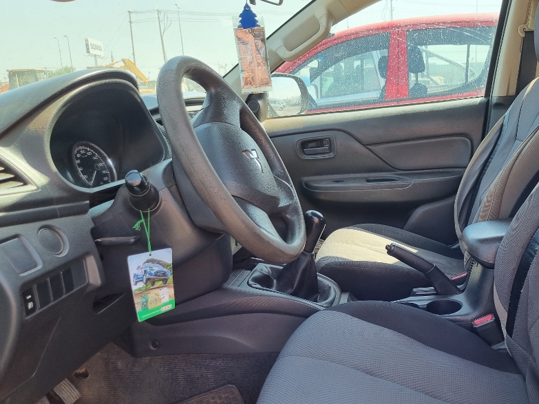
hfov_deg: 53.2
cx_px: 348
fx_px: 529
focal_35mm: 34
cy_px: 224
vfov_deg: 41.7
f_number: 1.8
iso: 50
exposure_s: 1/331
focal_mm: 5.4
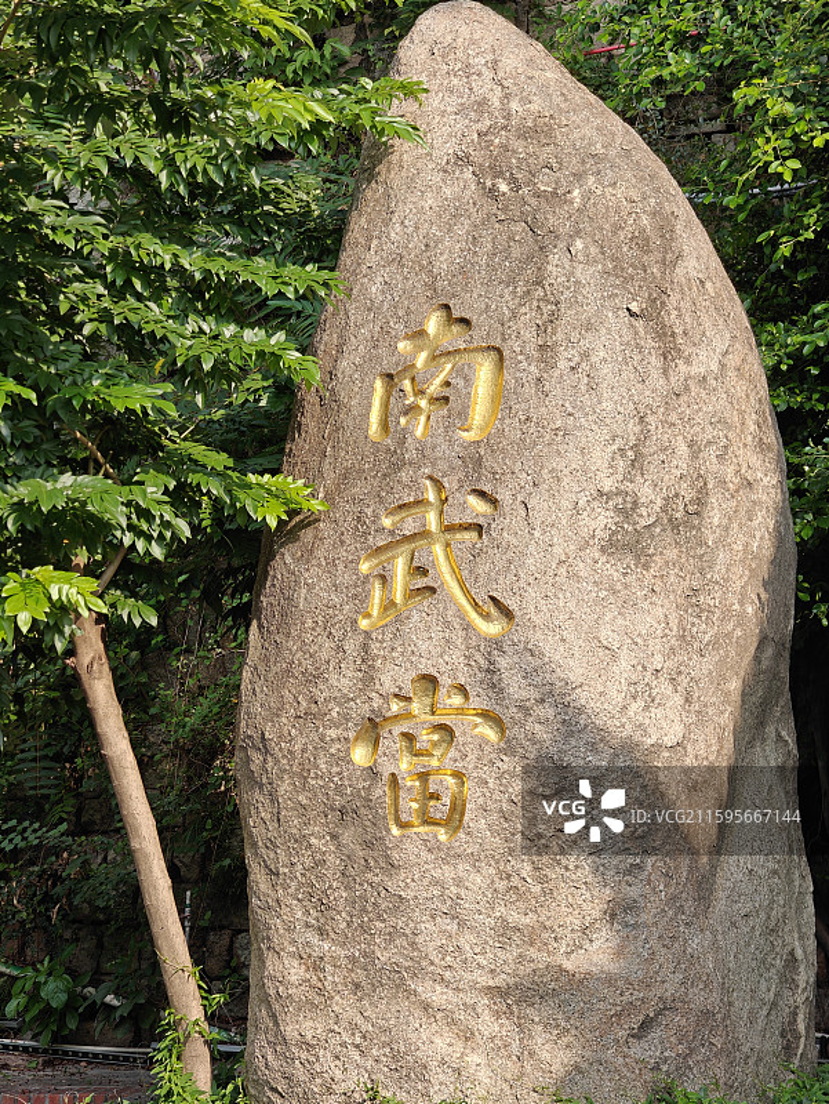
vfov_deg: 27.8
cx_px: 414
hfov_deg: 21.0
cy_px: 552
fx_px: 2233
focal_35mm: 70
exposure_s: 1/292
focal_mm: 13.3
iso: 50
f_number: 2.6
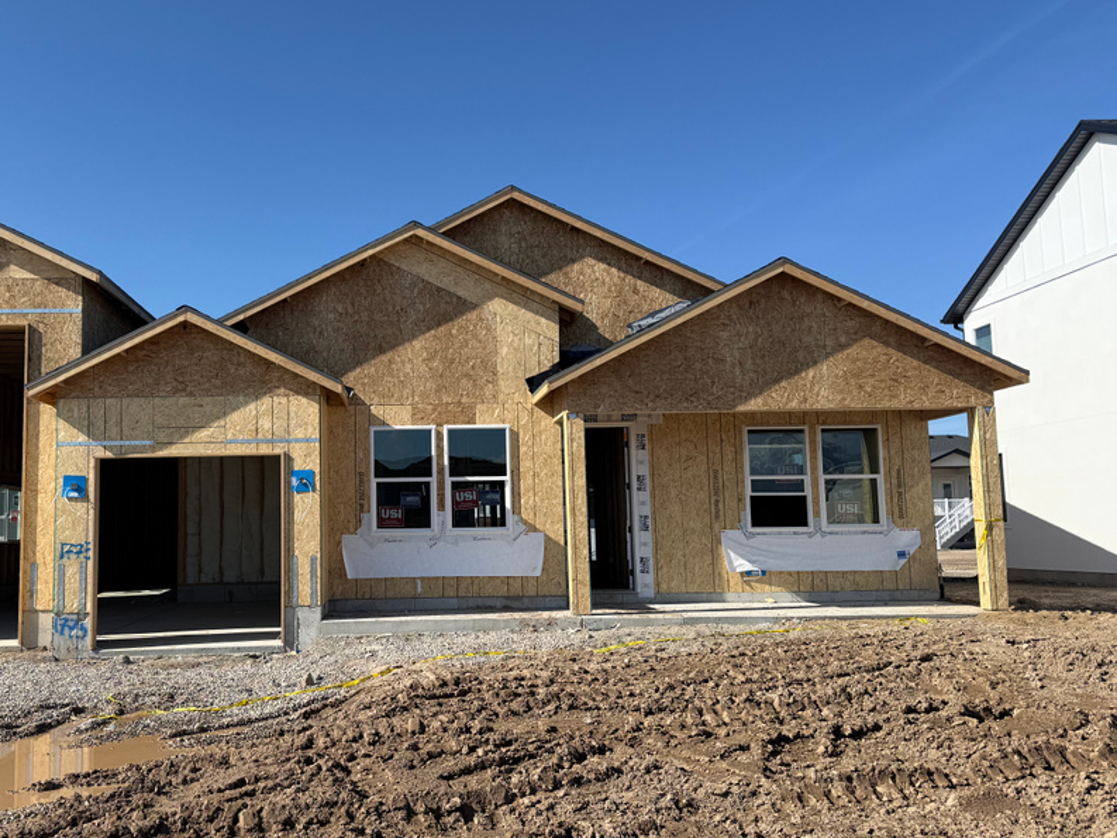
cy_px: 428
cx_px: 416
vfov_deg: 45.5
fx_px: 1000
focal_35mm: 31
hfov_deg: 57.6
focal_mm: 6.76
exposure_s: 1/4975
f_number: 1.78
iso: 80
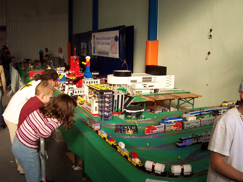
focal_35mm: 37
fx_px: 260
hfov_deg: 50.1
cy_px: 91
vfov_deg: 38.7
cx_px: 122
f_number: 2.8
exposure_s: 1/180
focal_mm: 5.6
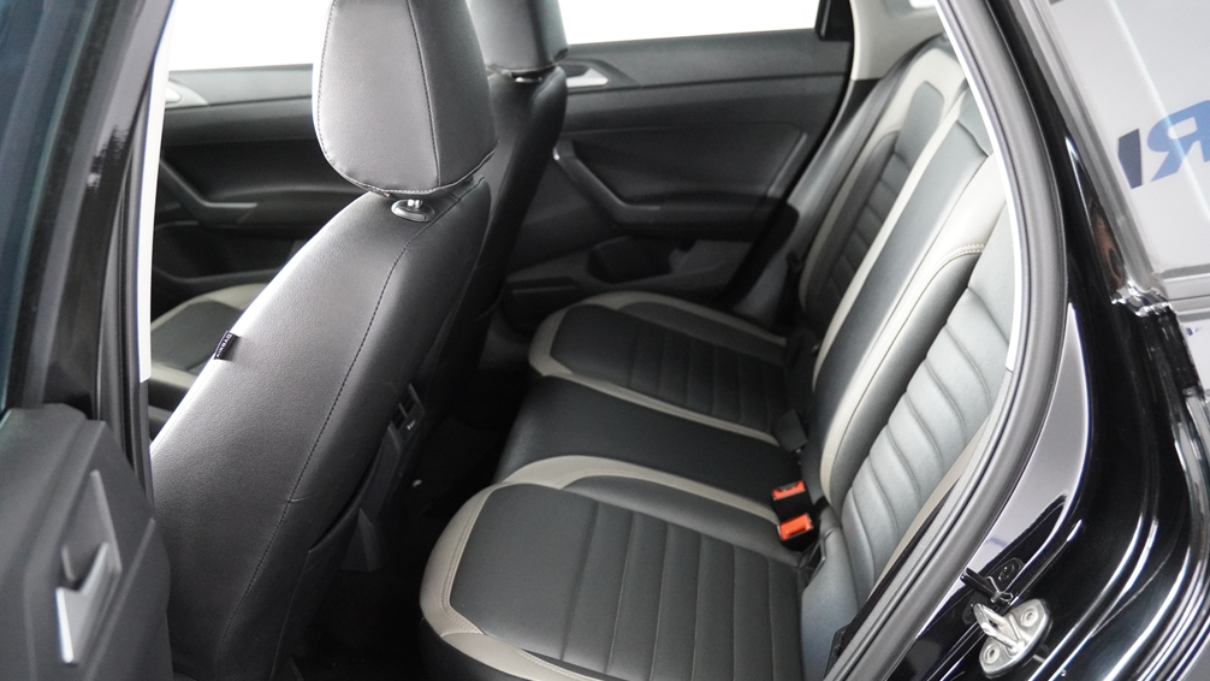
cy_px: 346
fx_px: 1027
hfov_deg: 61.0
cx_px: 599
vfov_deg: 36.7
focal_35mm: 32
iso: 4000
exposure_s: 1/160
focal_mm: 20
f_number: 2.8
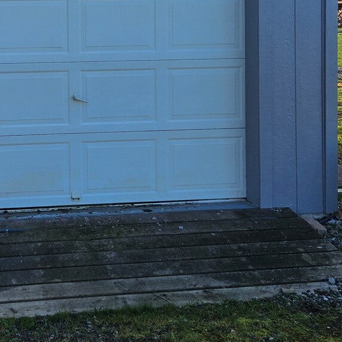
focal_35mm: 57
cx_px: 38
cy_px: 47
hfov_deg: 28.9
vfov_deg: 29.1
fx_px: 637
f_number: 1.8
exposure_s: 1/1497
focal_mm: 5.4
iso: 25
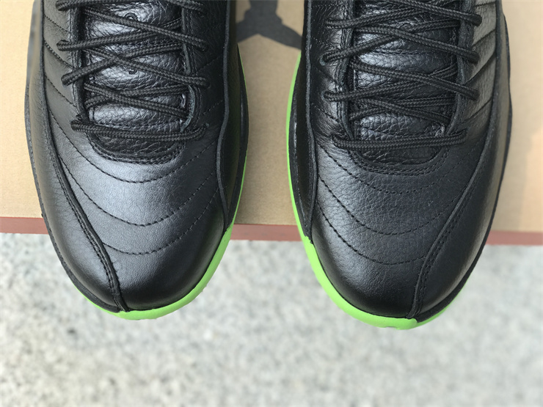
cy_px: 204
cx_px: 272
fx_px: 894
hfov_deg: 33.8
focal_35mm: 57
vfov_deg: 25.7
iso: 20
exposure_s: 1/198
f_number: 2.8
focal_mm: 6.6
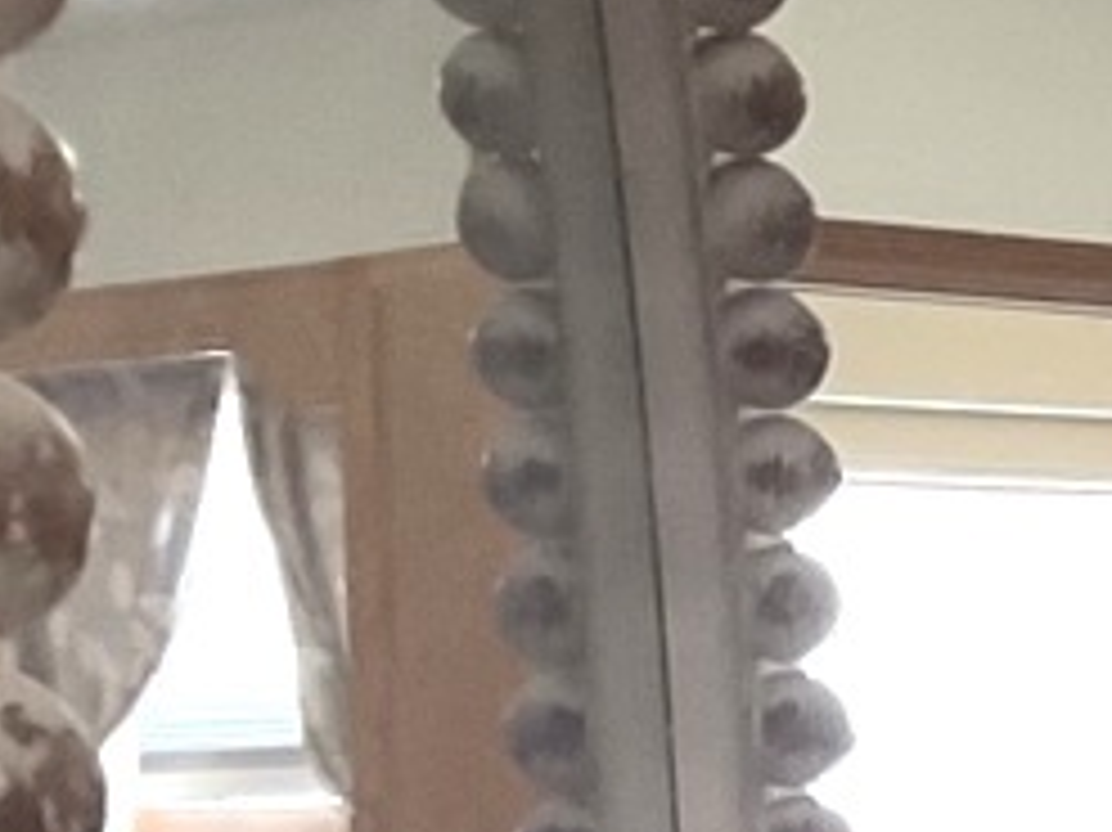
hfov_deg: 10.1
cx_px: 2697
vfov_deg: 8.5
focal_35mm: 169
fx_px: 5426
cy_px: 1313
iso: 125
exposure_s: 1/60
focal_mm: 3
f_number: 1.8
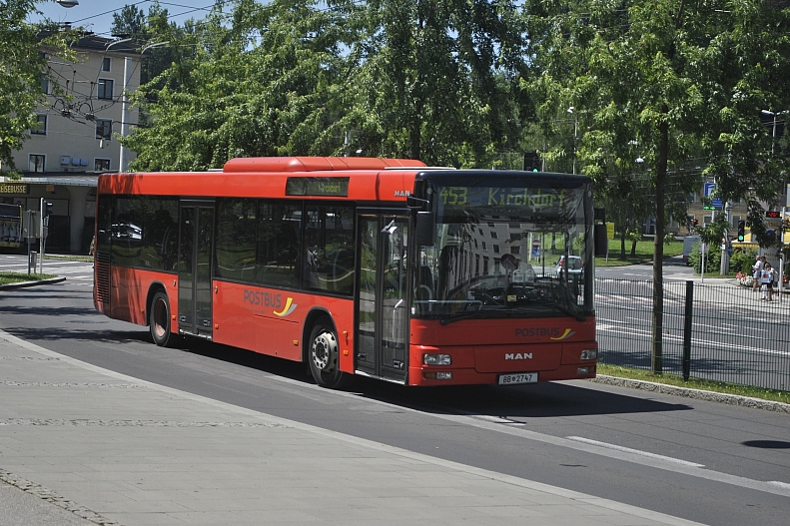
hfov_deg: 26.7
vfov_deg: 17.9
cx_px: 395
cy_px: 264
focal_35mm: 76
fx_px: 1667
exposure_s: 1/640
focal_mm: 50
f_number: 5.6
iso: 100
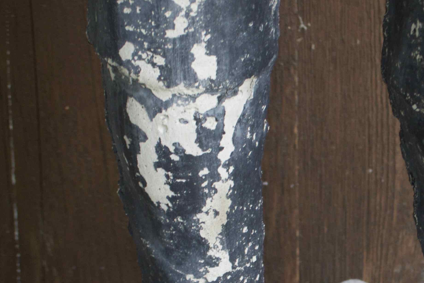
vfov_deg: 11.6
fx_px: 1390
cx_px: 380
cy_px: 244
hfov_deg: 17.1
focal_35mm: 118
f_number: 4.5
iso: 400
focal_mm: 24
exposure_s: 1/80
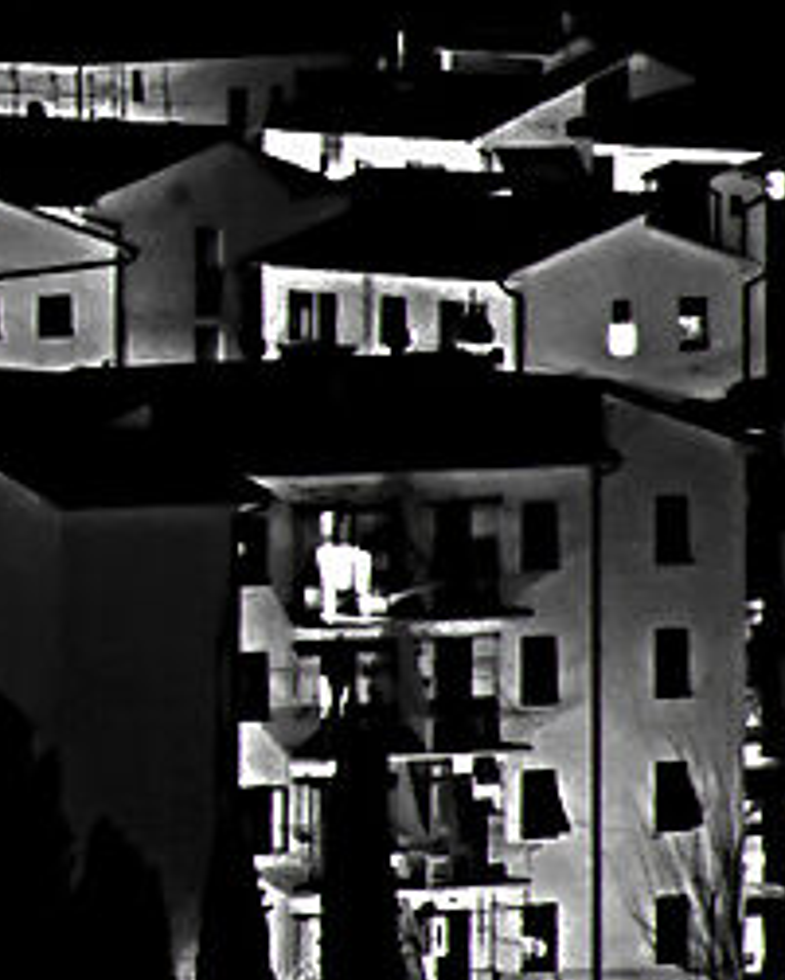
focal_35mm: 627
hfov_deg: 2.4
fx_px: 18198
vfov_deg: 3.1
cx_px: -1742
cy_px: -244
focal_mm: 70
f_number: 22
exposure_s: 30
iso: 800
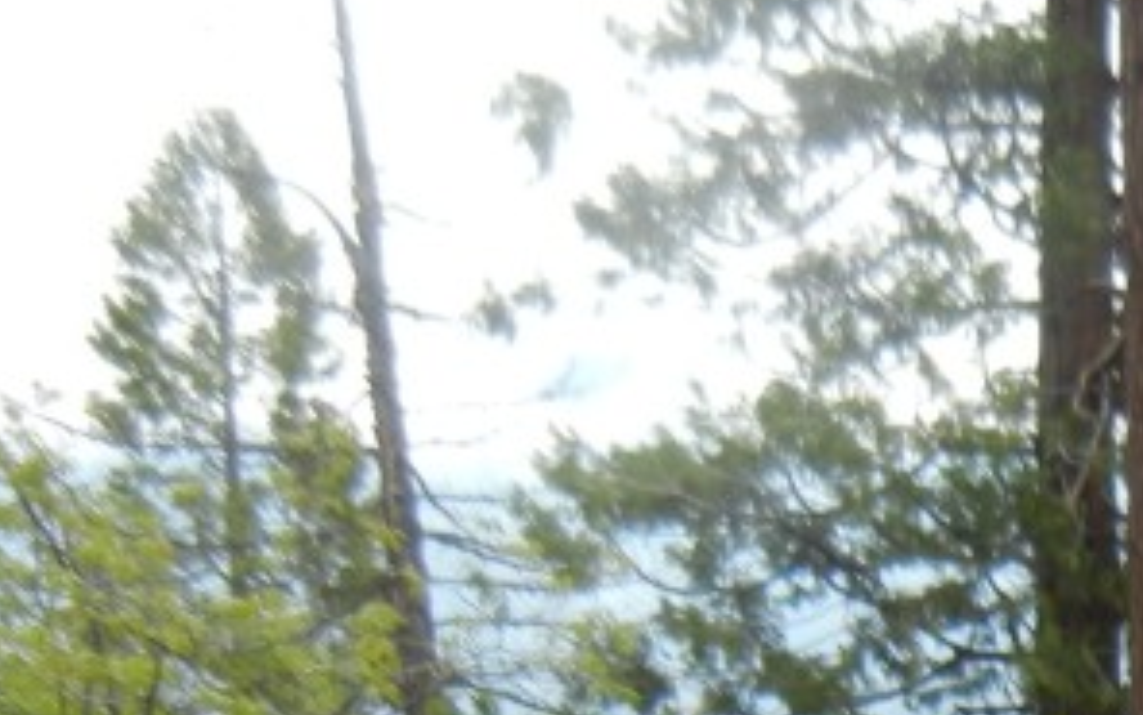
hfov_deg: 17.7
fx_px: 3427
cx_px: 1502
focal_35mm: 110
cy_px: 1237
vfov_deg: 11.2
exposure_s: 1/385
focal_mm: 5.4
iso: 160
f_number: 3.5
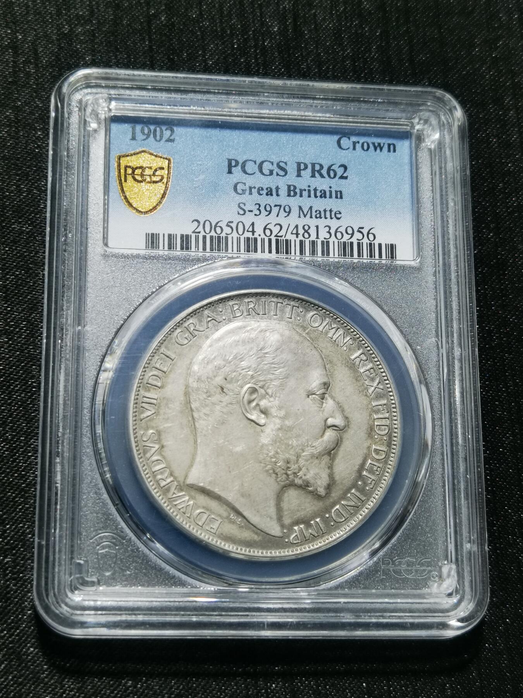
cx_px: 262
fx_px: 1289
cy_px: 349
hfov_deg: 22.9
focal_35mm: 64
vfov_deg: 30.3
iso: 125
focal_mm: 6.67
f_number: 1.9
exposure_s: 1/100
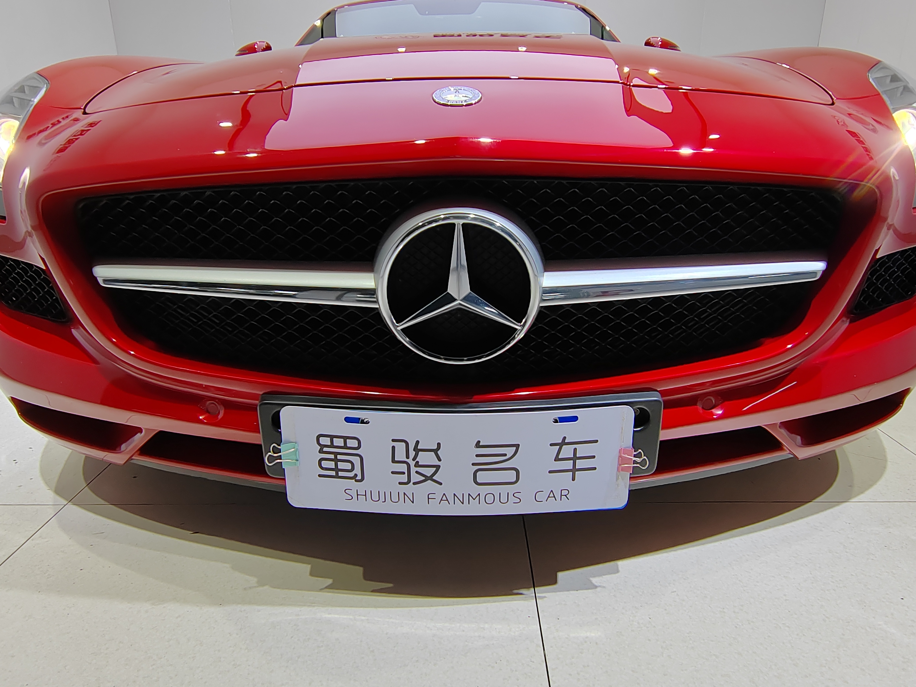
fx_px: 688
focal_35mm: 26
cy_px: 344
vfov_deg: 53.1
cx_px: 458
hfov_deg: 67.3
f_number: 2.2
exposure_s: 1/100
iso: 125
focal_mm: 2.16
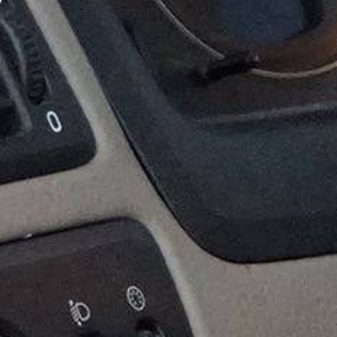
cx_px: 1152
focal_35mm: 586
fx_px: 6454
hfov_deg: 2.9
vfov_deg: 3.0
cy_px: 208
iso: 6400
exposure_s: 1/30
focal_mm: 64
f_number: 5.6
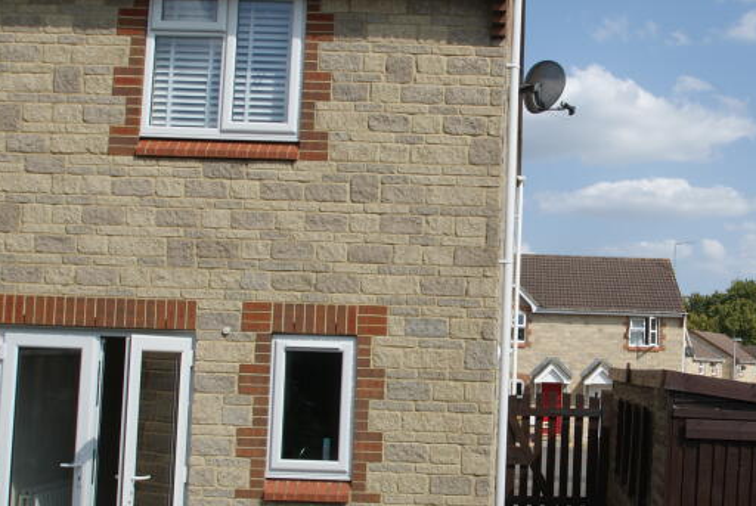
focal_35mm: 45
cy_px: 327
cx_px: 511
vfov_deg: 29.8
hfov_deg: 42.9
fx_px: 946
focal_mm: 15
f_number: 10
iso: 100
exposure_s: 1/160
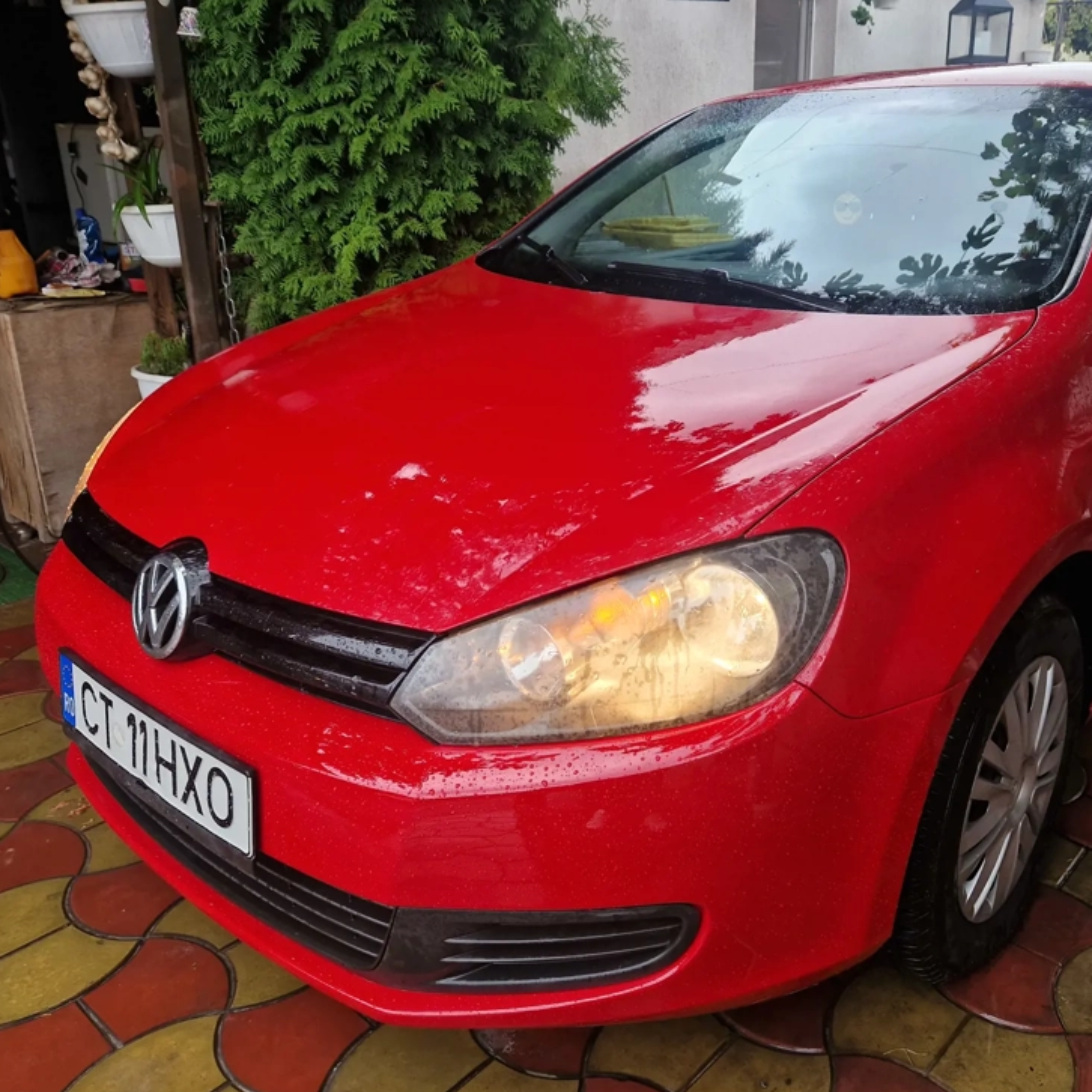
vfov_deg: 57.3
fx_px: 999
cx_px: 737
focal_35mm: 28
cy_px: 540
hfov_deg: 56.0
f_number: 1.8
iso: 200
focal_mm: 5.4
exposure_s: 1/180
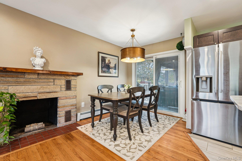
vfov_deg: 73.7
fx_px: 108
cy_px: 80
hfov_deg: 96.7
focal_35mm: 16
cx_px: 121
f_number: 9
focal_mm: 16
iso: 400
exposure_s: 1/8
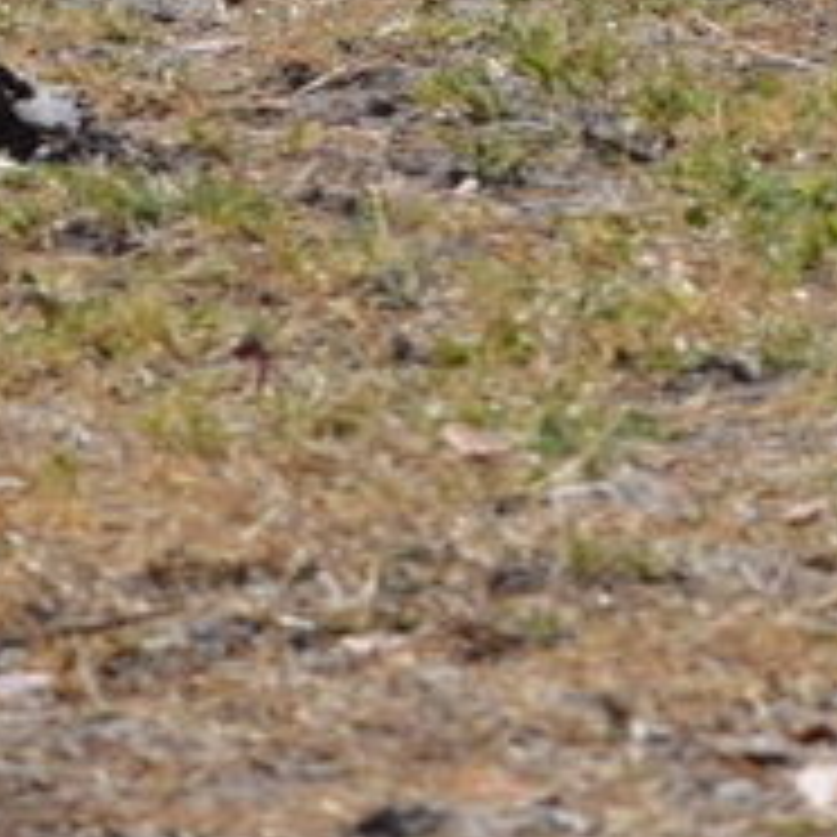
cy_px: -711
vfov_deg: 2.3
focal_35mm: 752
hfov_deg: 2.3
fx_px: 20572
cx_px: 2488
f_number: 8
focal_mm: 86
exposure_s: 1/250
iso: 100
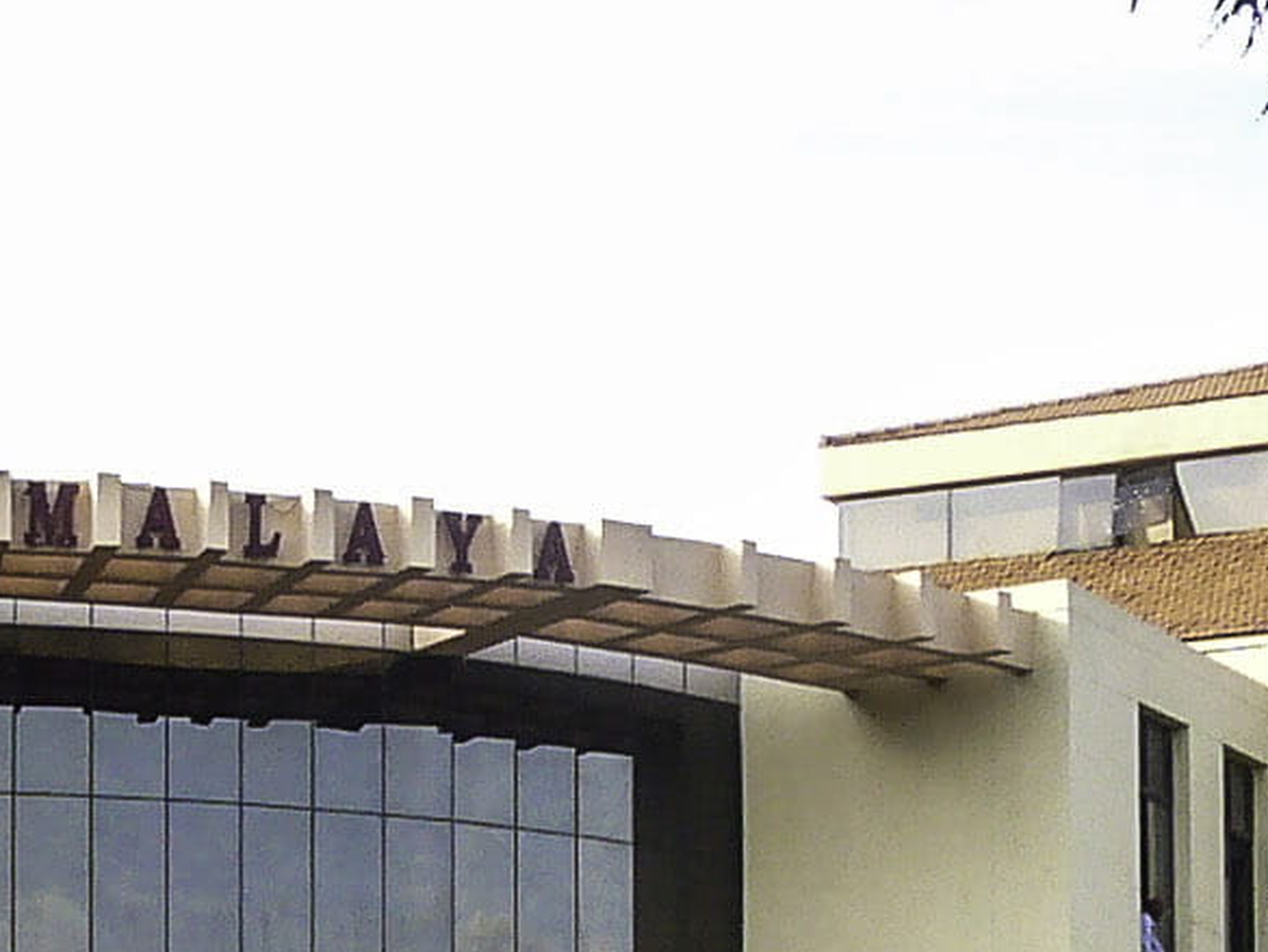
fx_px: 5129
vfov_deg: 10.2
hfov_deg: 14.0
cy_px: 1457
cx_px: 260
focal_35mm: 140
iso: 80
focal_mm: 4.7
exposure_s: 1/200
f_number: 2.8
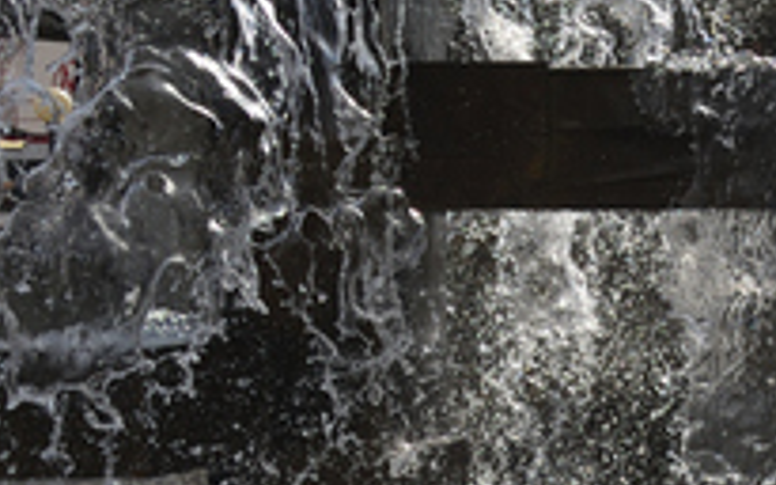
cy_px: 55
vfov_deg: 10.4
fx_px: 2643
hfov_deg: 15.5
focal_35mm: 125
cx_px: 1147
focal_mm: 24
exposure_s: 1/1000
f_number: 5.6
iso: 100
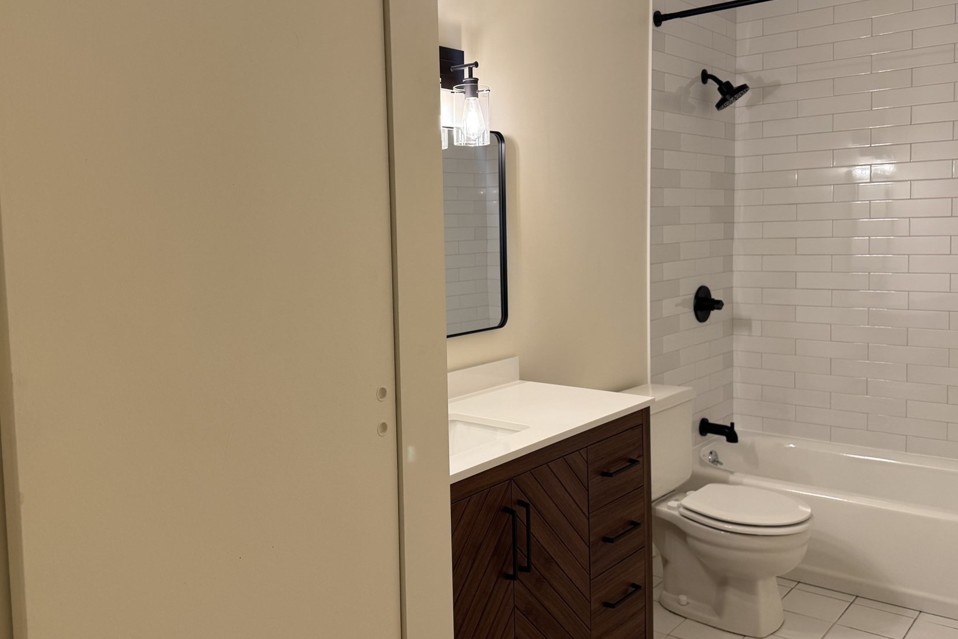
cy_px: 282
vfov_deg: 42.2
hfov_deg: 60.2
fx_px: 825
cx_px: 444
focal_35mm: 31
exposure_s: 1/120
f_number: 1.78
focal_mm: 6.76
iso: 125
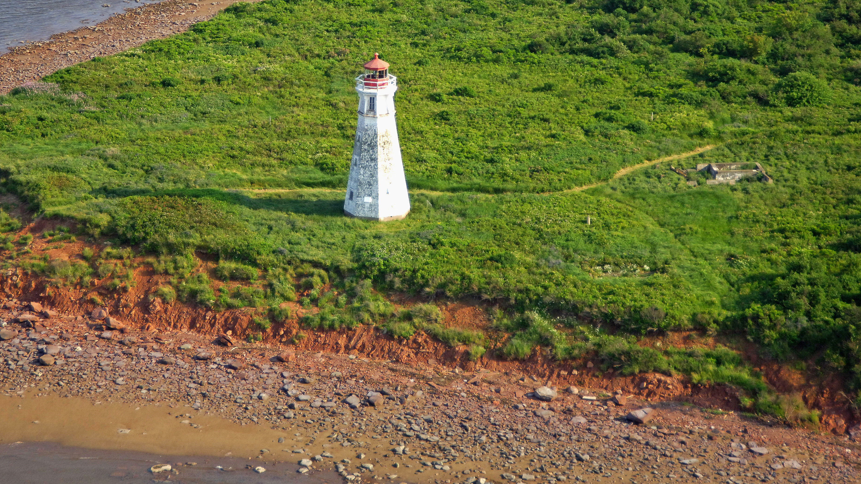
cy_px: 173
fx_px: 2740
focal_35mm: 120
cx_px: 393
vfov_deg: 10.1
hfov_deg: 17.9
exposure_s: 1/1000
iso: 400
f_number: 5.3
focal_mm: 66
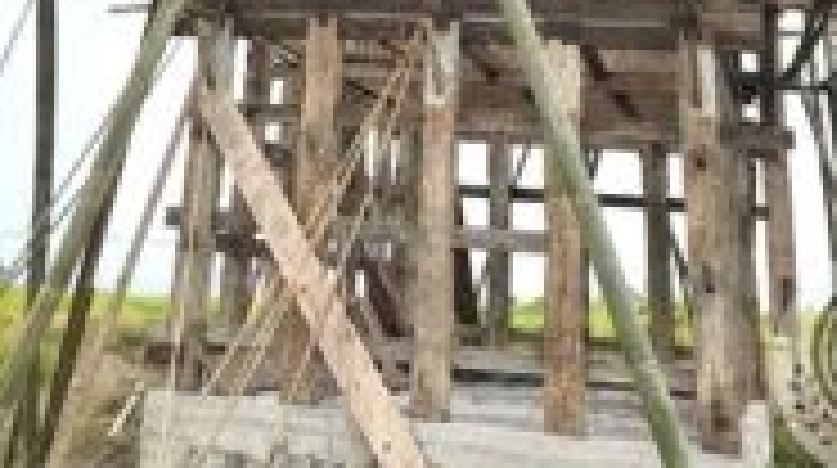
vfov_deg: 18.0
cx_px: 398
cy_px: -340
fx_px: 1219
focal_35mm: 55
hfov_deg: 37.9
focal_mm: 4.6
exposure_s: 1/982
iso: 20
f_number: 2
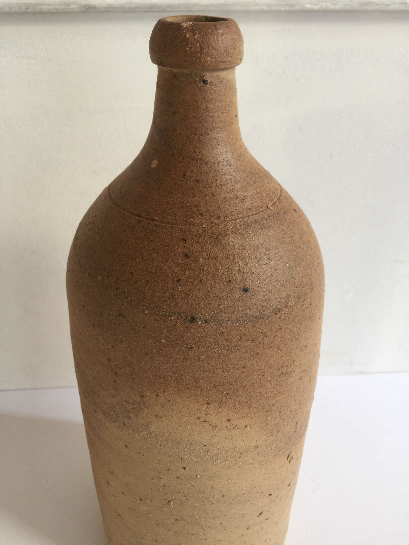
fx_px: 457
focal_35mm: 29
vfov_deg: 61.7
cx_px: 204
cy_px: 272
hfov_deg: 48.2
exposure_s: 1/33
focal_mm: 4.15
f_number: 2.2
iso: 50
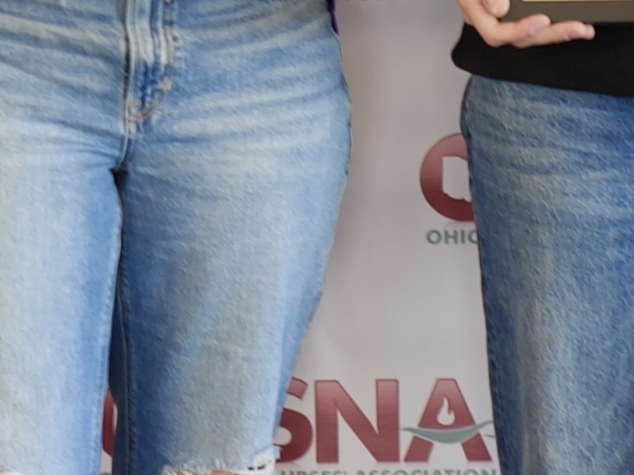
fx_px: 5182
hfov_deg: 7.0
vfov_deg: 5.1
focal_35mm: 283
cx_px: -36
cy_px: -538
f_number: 4
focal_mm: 50
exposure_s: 1/15
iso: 250
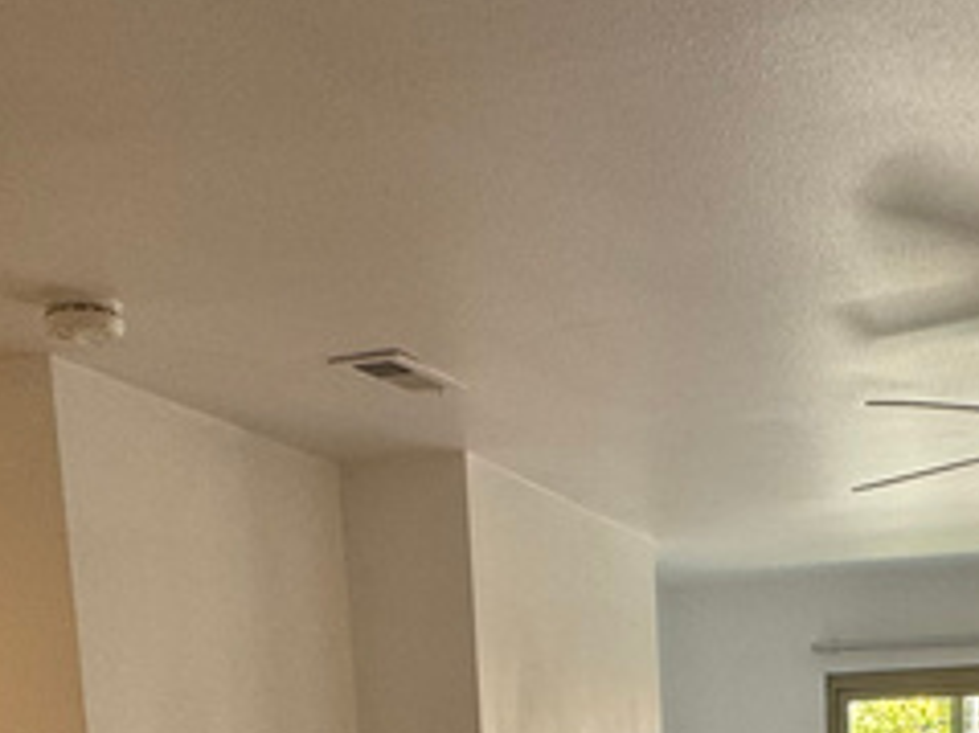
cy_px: 1118
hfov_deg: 31.8
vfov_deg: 20.6
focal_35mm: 60
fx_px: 1696
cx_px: 680
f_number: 2.2
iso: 100
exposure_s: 1/120
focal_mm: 2.22
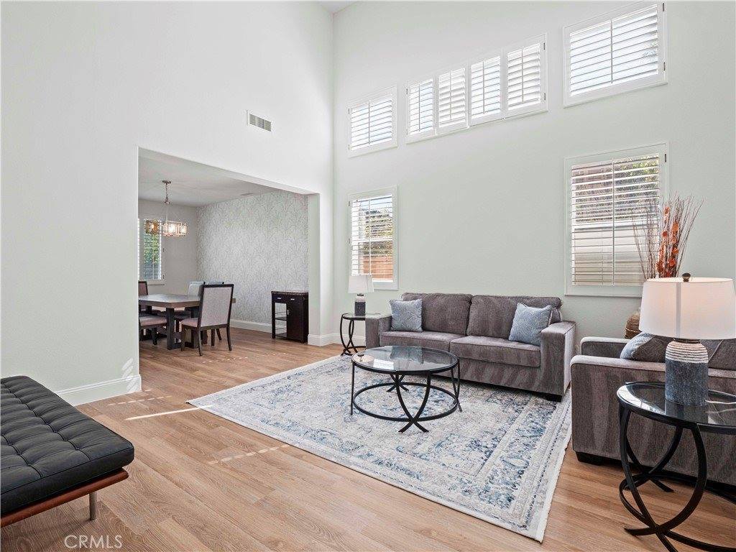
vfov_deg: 78.1
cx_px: 368
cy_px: 276
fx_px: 340
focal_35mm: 16
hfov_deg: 94.5
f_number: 9
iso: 200
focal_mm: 8
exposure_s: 1/10
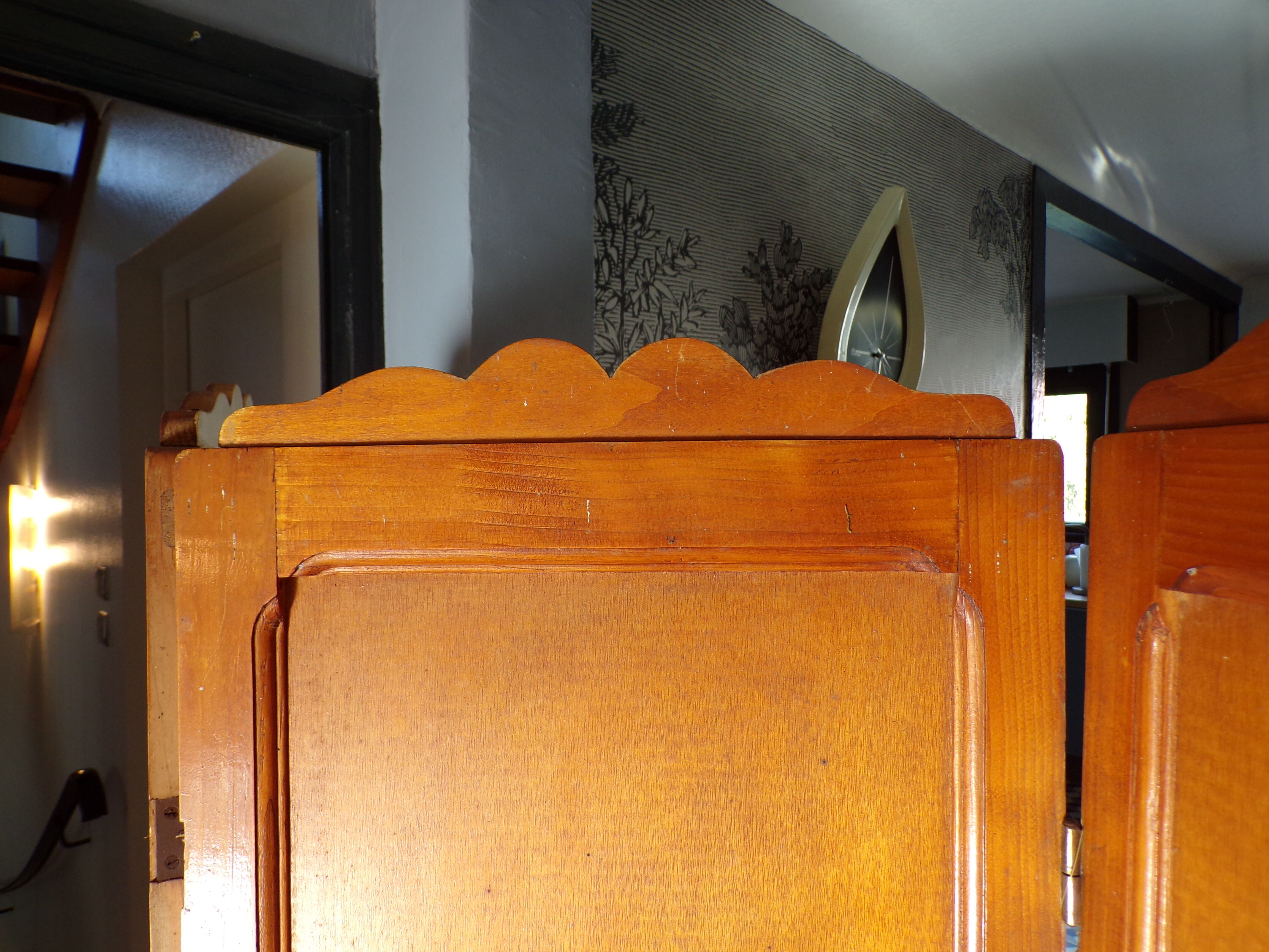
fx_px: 880
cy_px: 476
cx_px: 634
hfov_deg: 71.6
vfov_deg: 56.8
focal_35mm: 24
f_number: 3
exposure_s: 1/45
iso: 100
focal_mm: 4.3
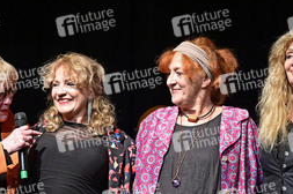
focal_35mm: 125
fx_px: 1016
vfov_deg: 10.9
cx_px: 101
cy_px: 167
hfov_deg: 16.4
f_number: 4
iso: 3200
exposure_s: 1/250
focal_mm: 70
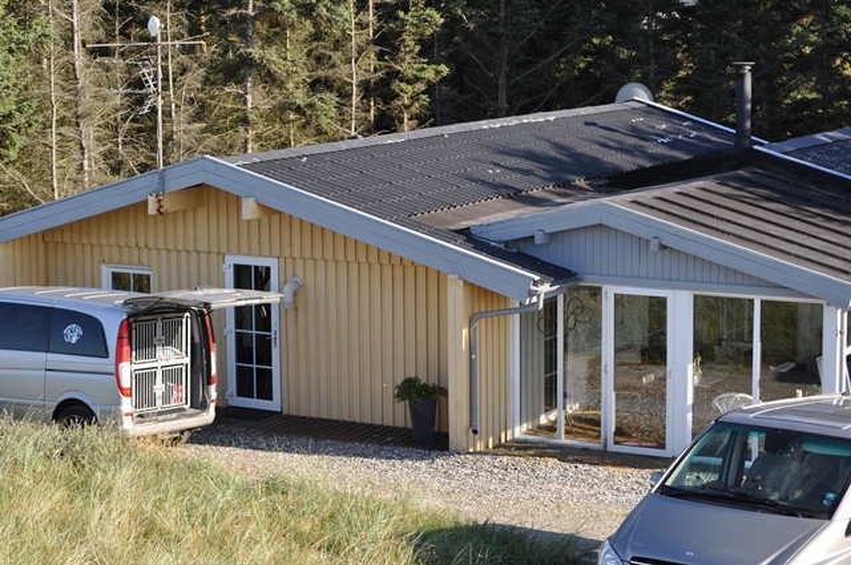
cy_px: 282
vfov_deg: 16.5
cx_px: 426
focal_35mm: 82
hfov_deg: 24.6
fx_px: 1948
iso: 200
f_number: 7.1
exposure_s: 1/200
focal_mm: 55
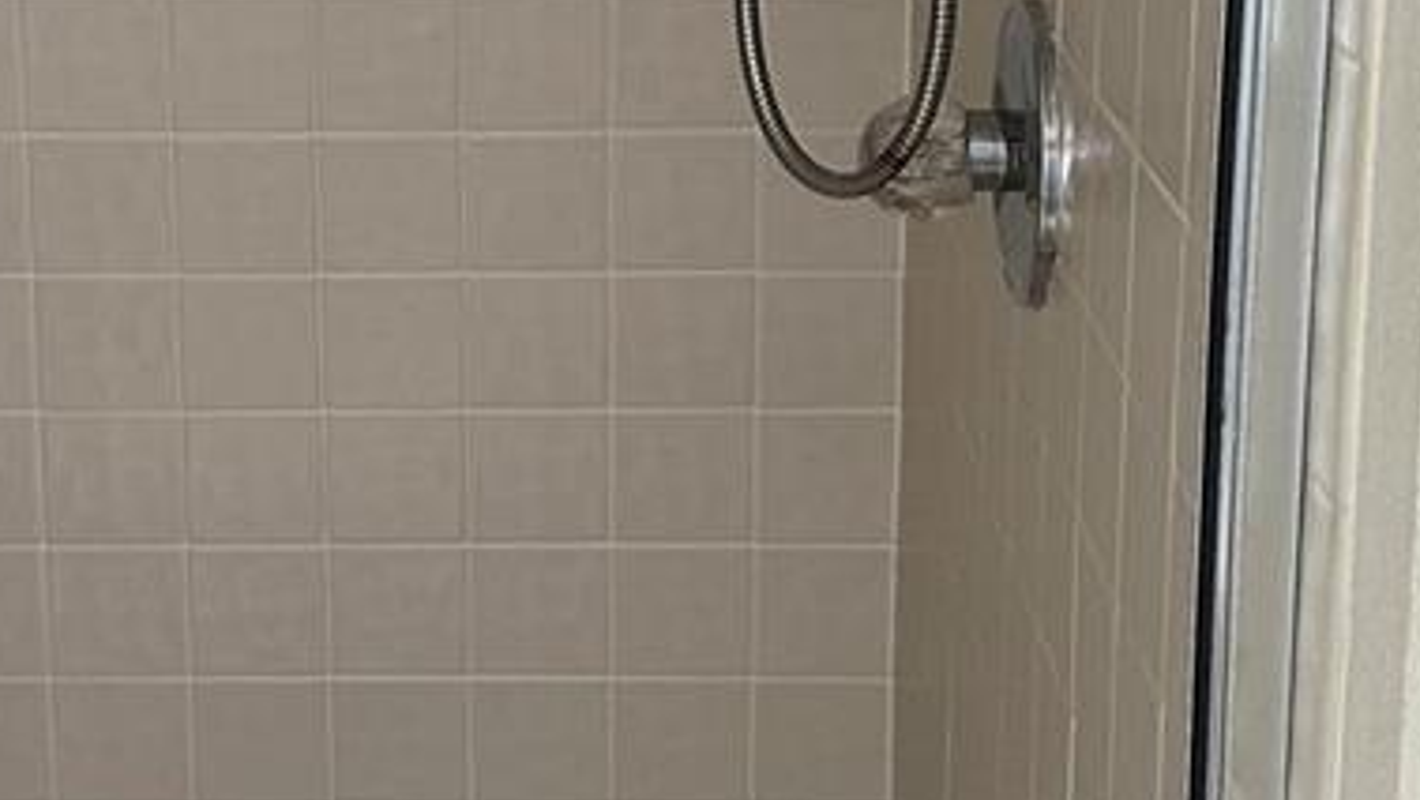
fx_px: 3127
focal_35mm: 83
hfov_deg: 25.4
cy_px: 192
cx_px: 432
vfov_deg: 14.5
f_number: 1.78
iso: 250
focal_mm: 6.86
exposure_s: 1/82
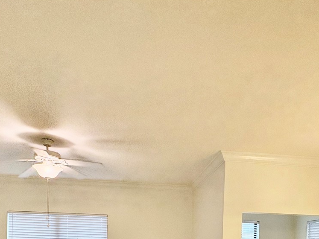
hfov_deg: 60.0
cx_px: 165
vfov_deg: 39.6
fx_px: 276
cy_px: 253
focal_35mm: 30
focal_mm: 2.22
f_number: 2.2
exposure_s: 1/120
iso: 160
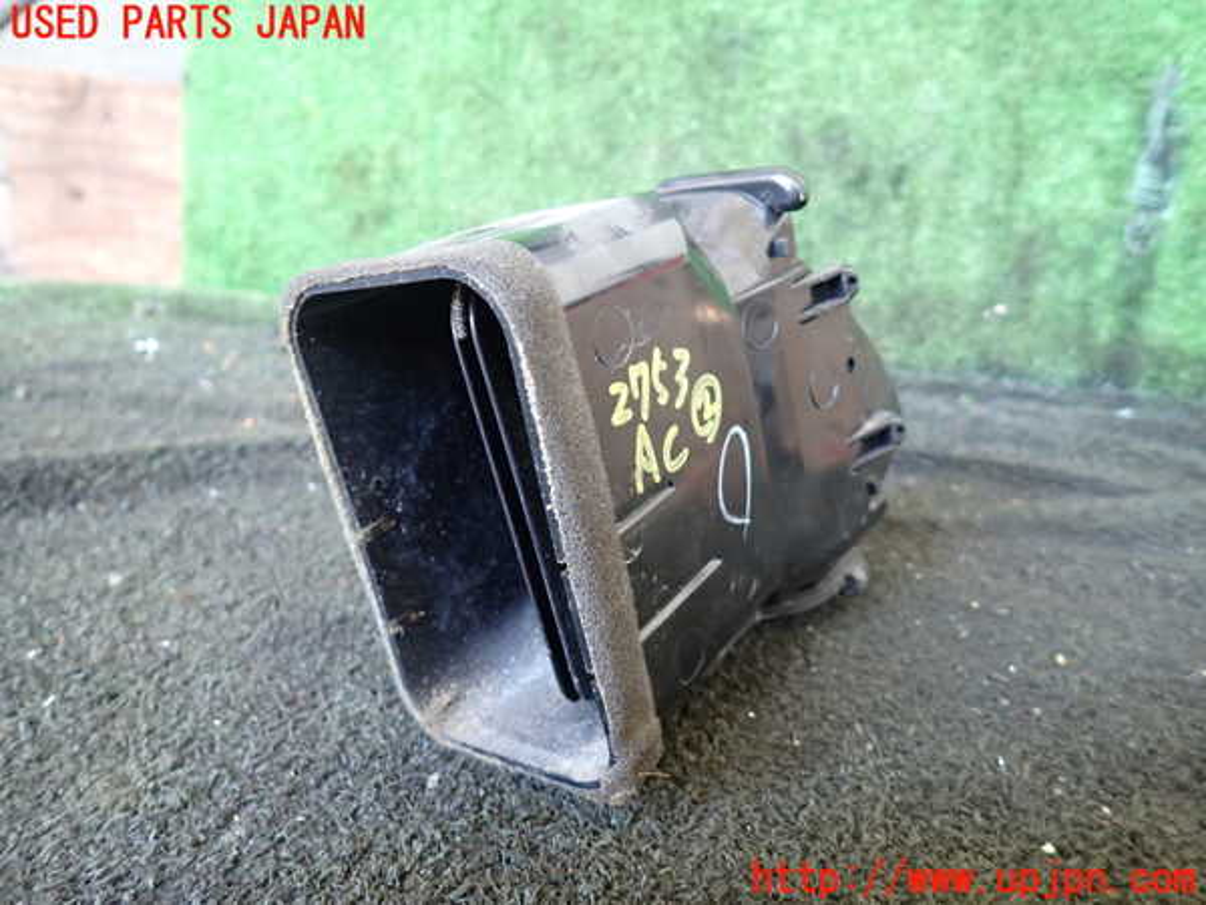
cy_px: 452
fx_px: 871
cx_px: 603
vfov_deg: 54.9
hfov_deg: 69.4
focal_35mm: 25
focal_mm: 4.5
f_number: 2
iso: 400
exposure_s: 1/30
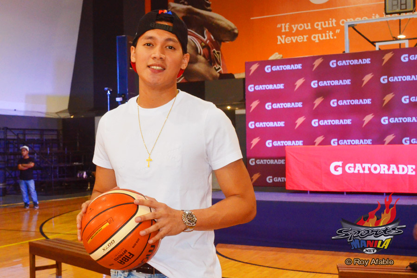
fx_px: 452
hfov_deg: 49.6
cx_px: 208
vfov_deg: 34.2
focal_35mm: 39
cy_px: 139
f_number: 6.3
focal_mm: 26
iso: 2500
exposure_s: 1/60
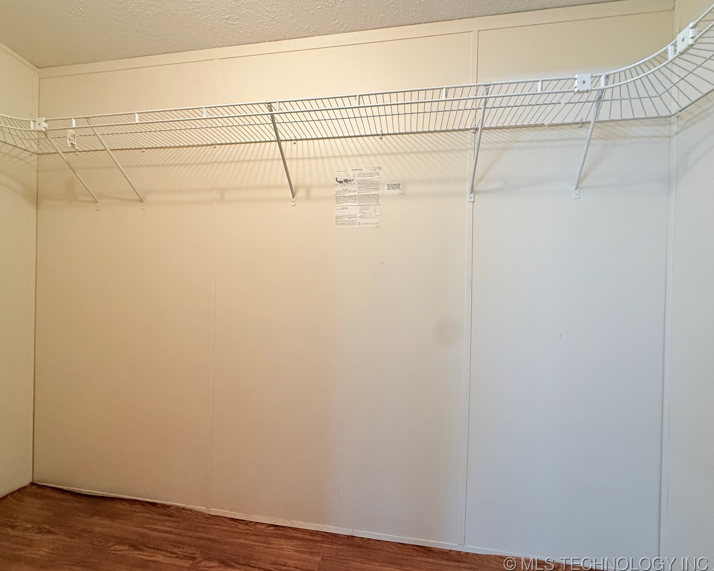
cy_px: 287
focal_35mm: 15
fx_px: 317
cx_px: 363
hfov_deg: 96.8
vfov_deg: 84.0
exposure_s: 1/120
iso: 320
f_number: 2.2
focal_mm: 2.22
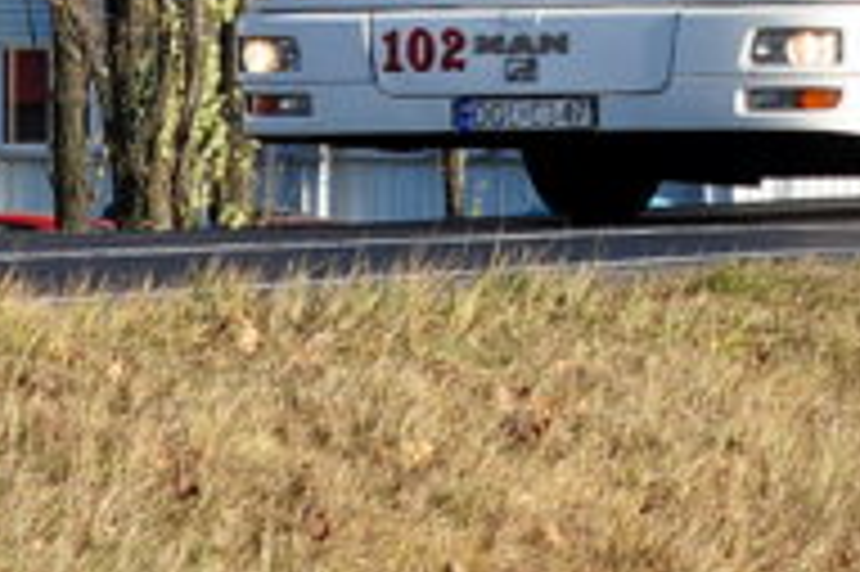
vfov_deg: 3.5
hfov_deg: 5.3
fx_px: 9269
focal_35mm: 388
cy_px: -671
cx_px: 815
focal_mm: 55
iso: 200
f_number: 10
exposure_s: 1/320
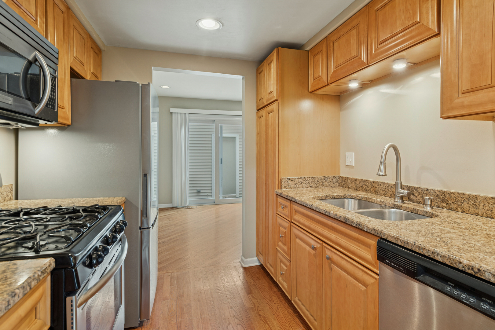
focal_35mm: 18
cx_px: 248
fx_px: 247
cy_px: 165
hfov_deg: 90.0
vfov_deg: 67.4
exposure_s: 1/1.67
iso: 320
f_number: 8
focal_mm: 12
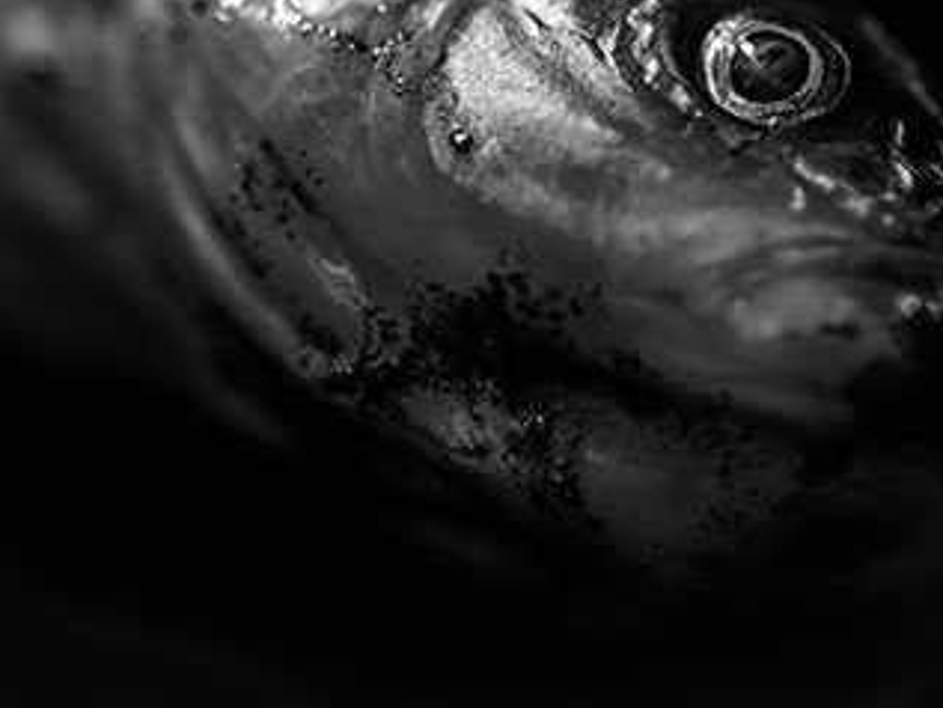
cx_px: 550
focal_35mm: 318
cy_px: 302
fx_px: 8666
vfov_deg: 4.7
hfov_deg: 6.2
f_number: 8
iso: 125
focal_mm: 210
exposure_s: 1/250
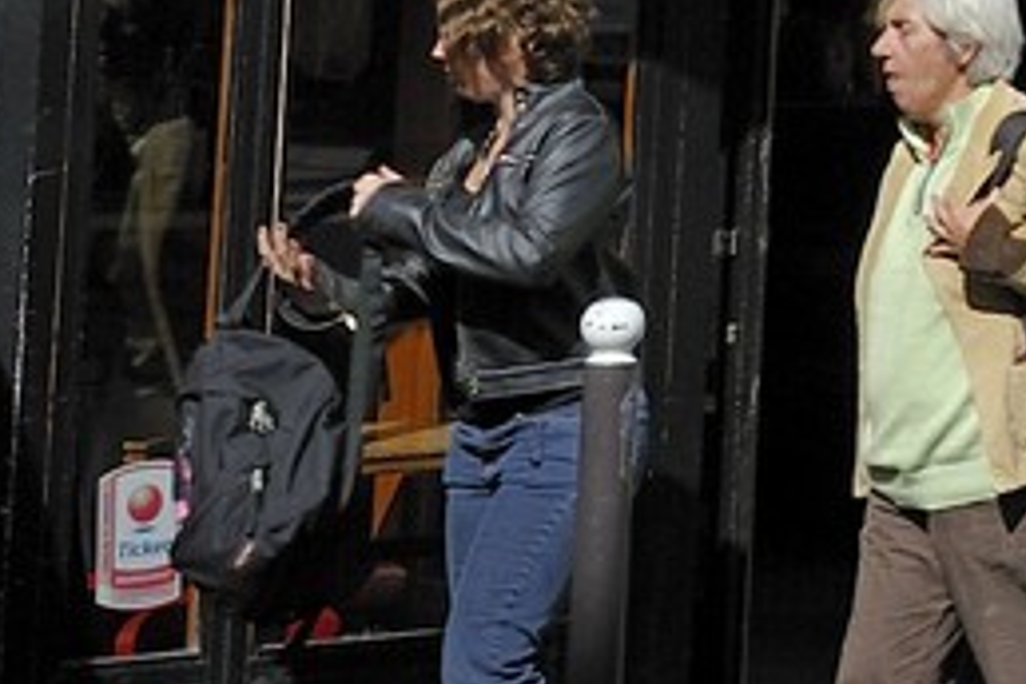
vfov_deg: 5.6
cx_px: 3122
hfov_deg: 7.6
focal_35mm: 236
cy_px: -946
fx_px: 6725
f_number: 13
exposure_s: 1/250
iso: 200
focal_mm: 38
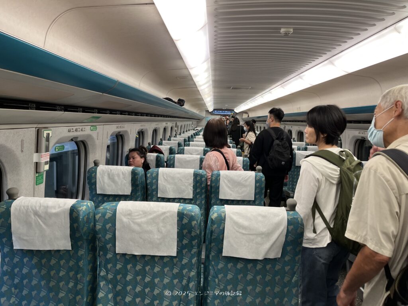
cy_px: 153
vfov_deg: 53.1
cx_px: 204
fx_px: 306
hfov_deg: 67.3
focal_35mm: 26
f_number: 1.6
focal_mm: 5.1
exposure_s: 1/60
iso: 64
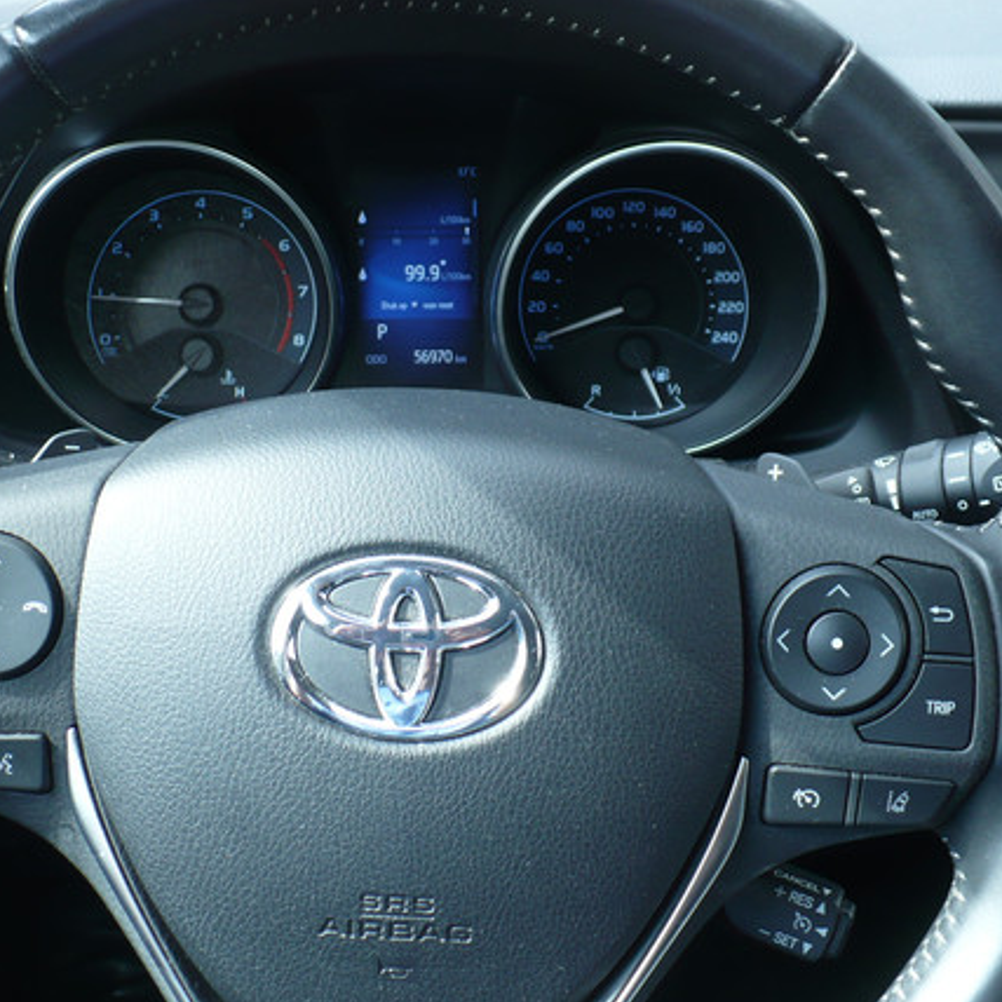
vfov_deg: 34.7
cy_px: 465
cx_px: 425
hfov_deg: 34.6
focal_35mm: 49
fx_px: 1605
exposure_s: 1/50
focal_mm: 6.1
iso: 100
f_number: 2.8
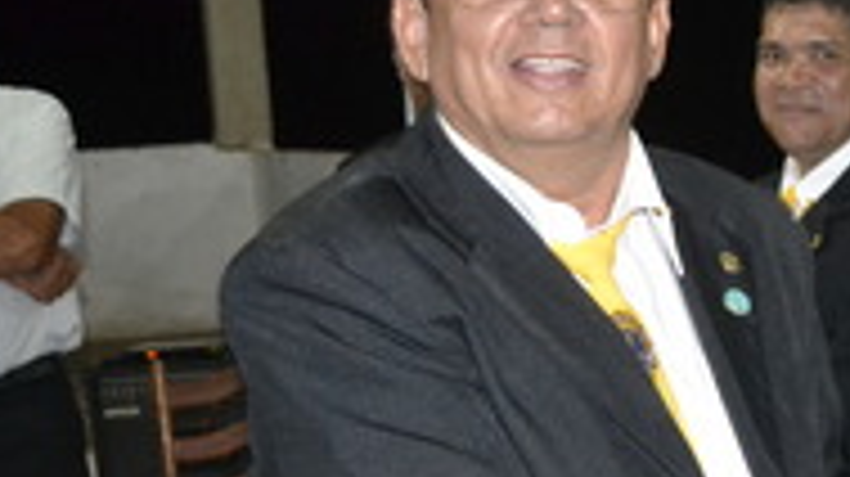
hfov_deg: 18.7
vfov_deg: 11.2
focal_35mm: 107
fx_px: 2410
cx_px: 1073
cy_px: 405
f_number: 3.8
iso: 3200
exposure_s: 1/60
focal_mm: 26
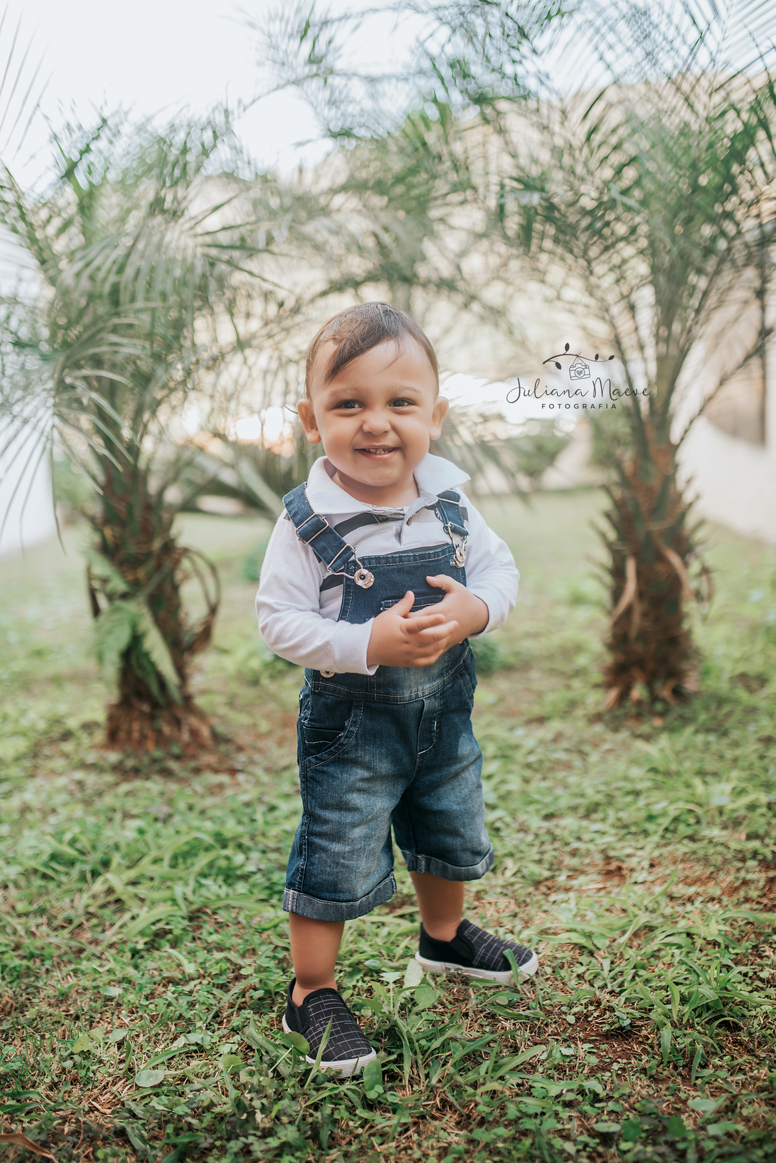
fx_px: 1131
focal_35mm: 35
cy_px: 582
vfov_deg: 54.4
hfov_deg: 37.9
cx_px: 388
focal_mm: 35
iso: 125
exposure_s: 1/200
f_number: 2
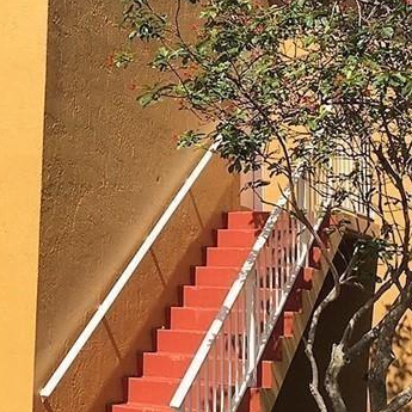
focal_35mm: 76
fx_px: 1023
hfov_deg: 22.1
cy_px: 129
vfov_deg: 22.6
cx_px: 27
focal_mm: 4.15
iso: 32
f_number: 2.2
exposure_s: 1/1980
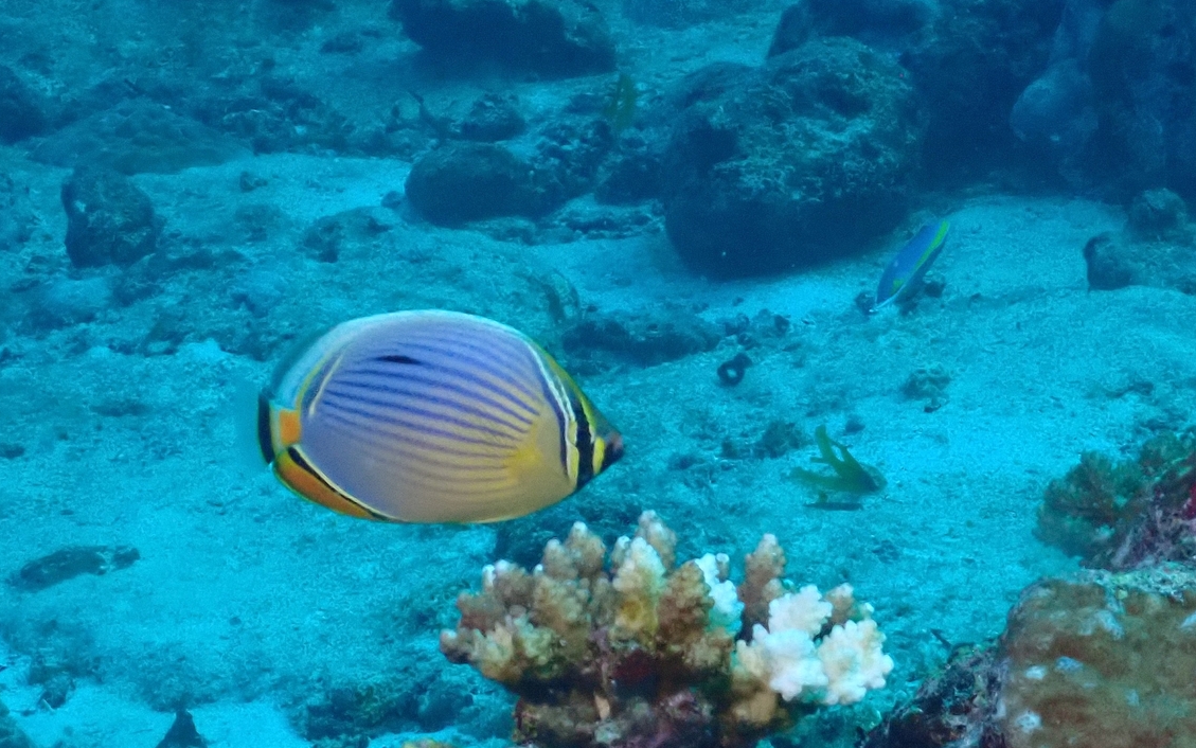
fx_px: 3488
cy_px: 442
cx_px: 599
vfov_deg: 12.2
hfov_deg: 19.5
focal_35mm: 107
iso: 1250
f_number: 6.3
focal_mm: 18
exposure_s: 1/200
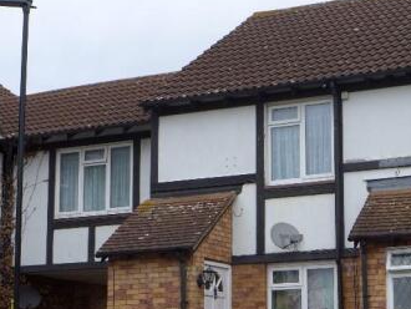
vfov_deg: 17.9
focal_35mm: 82
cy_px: 239
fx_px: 974
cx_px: 327
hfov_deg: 23.5
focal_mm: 8.4
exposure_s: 1/200
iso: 80
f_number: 2.8
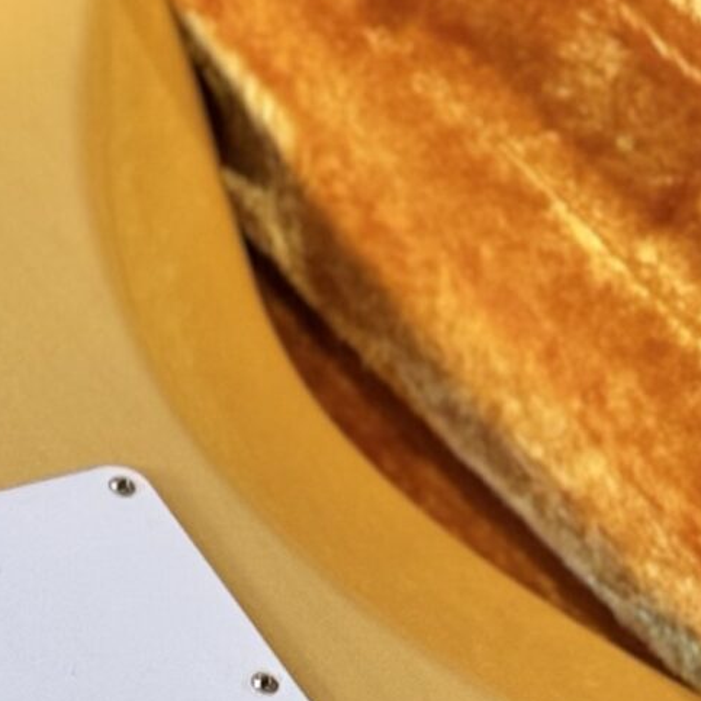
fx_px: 5155
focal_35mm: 225
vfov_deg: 7.8
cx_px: -202
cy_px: 279
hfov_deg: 7.7
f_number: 1.78
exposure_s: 1/60
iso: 160
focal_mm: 6.76
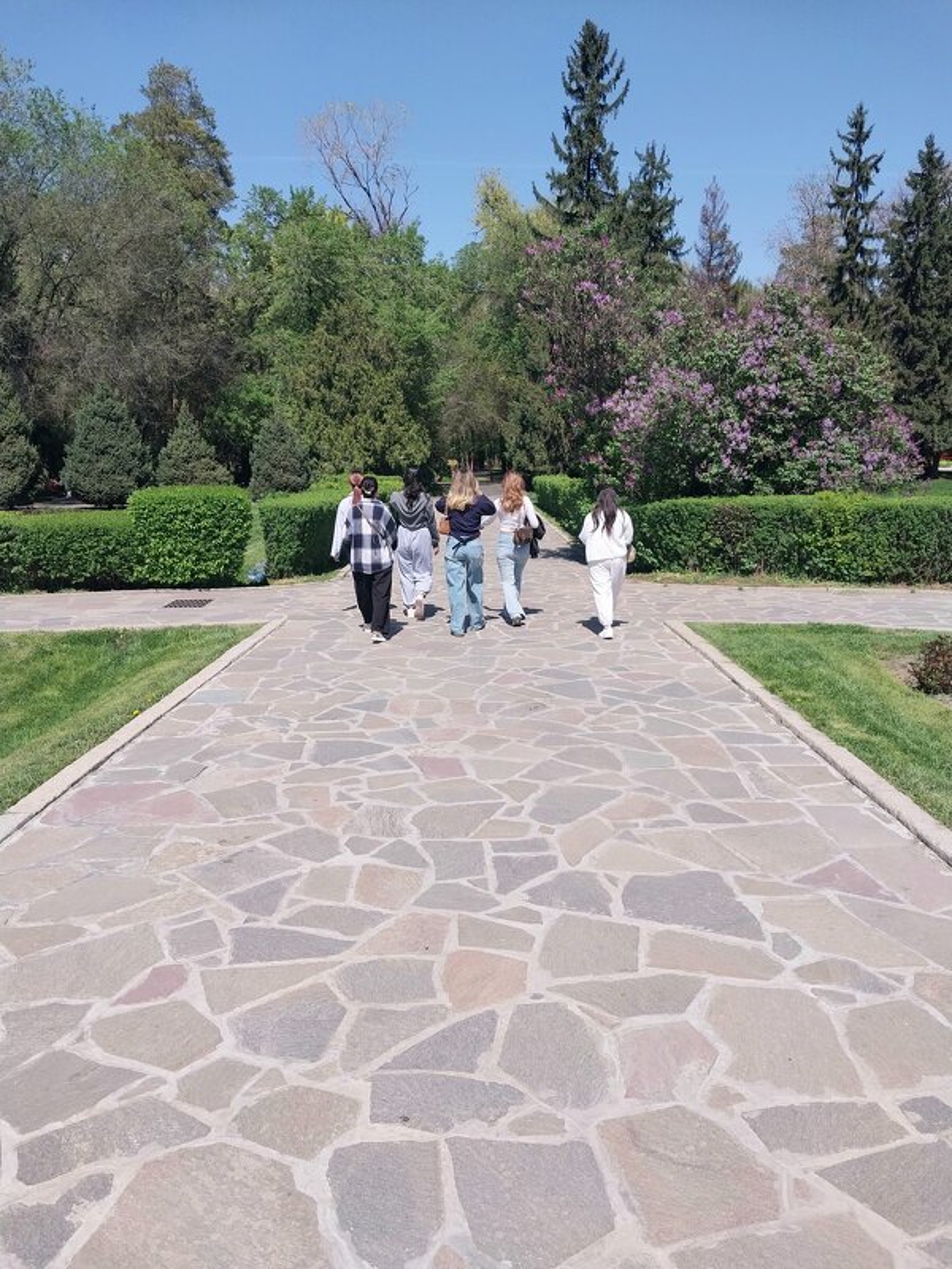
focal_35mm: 26
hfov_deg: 53.1
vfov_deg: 67.3
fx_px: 953
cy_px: 634
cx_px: 476
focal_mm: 4
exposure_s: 1/1000
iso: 20
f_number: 1.8
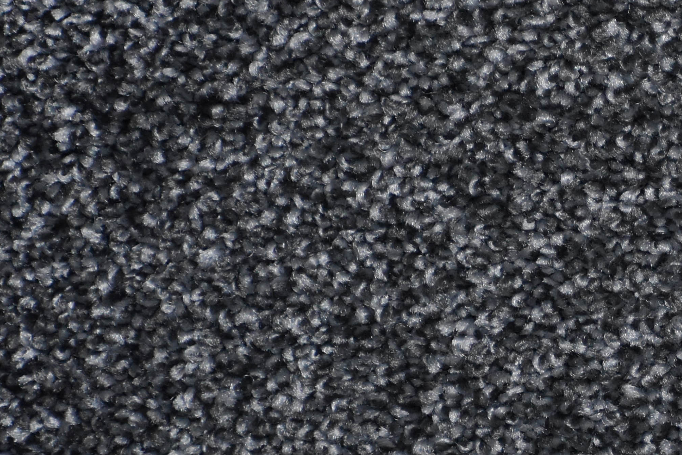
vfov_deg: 2.6
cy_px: 333
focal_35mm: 520
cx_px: 974
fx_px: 9849
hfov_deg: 3.9
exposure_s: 1/125
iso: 2000
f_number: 4.8
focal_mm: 116
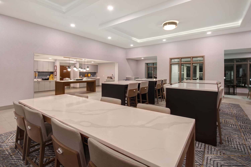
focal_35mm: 16
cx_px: 126
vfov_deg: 72.1
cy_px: 84
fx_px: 115
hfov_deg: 95.0
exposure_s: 1/8
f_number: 7.1
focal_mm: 11
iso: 250
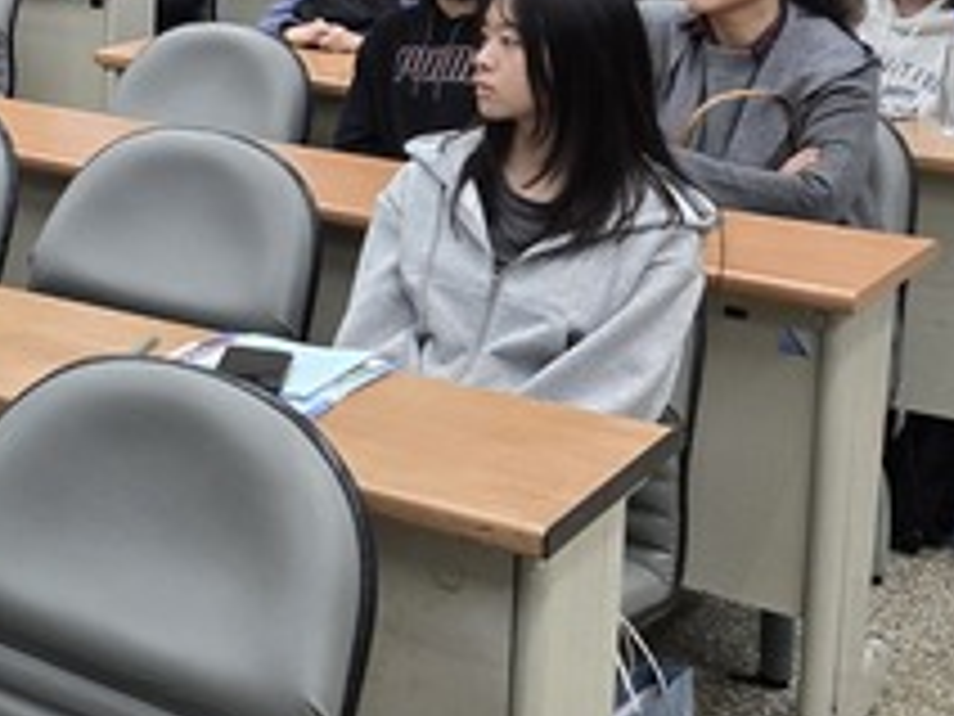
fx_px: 2095
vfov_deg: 18.7
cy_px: -61
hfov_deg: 22.2
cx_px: -382
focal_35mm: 76
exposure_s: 1/180
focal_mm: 5.4
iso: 160
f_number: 1.8
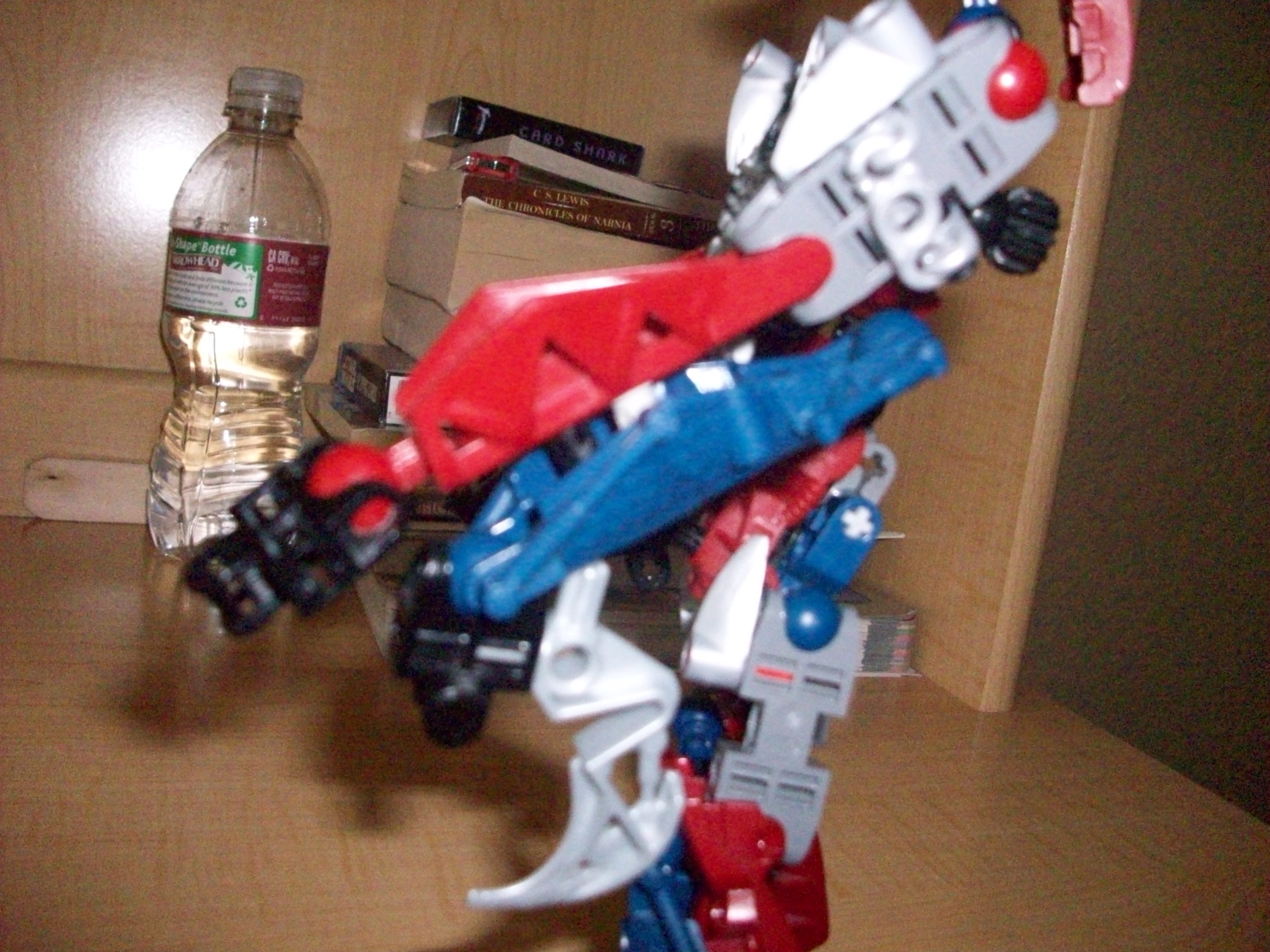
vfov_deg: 41.8
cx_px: 635
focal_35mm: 34
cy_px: 476
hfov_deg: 54.0
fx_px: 1247
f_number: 2.8
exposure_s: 1/128
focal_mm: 5.7
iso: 800
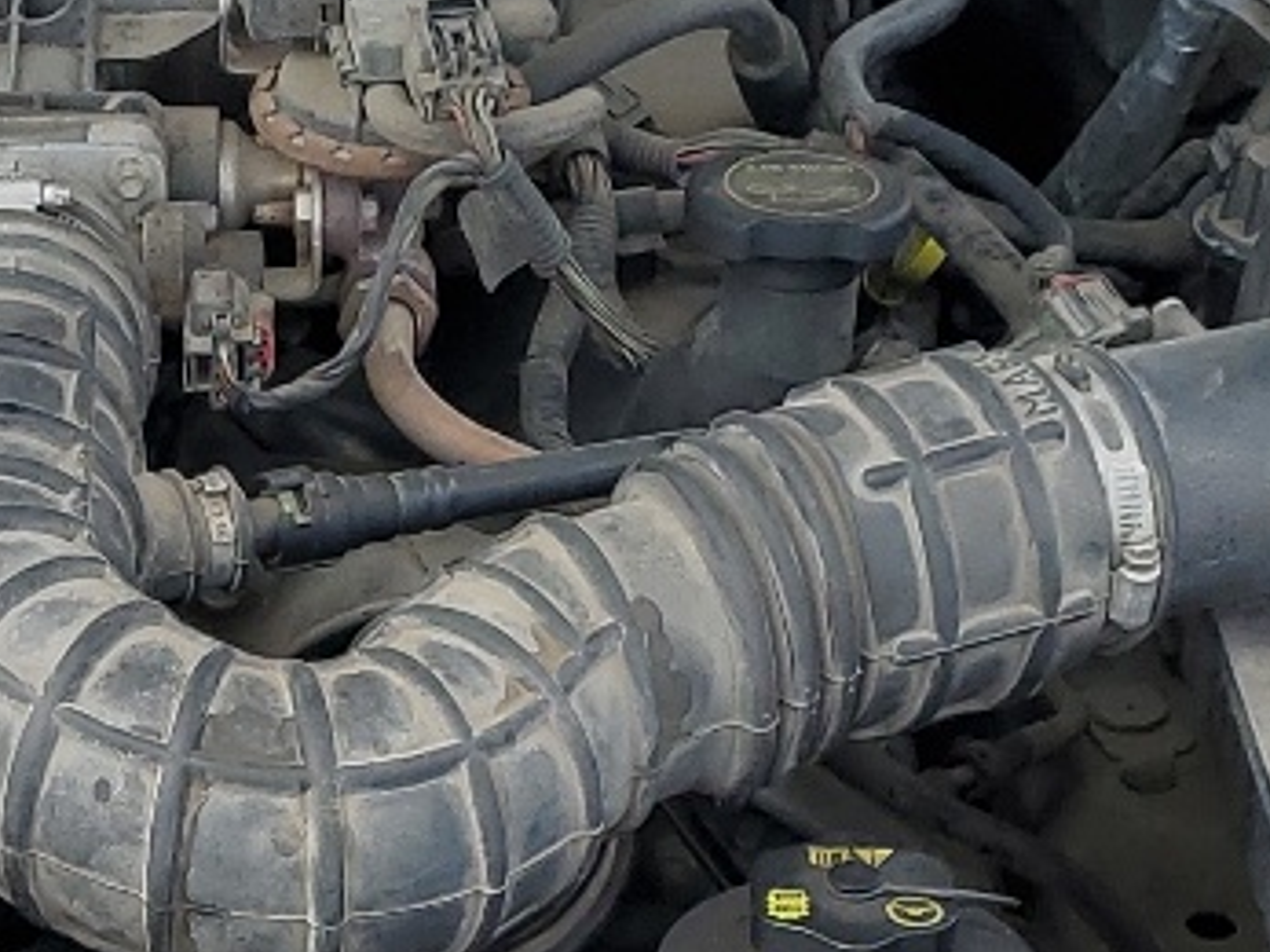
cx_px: 29
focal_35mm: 120
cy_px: 1113
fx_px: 4401
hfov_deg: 16.1
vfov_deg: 12.1
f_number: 1.5
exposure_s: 1/833
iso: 50
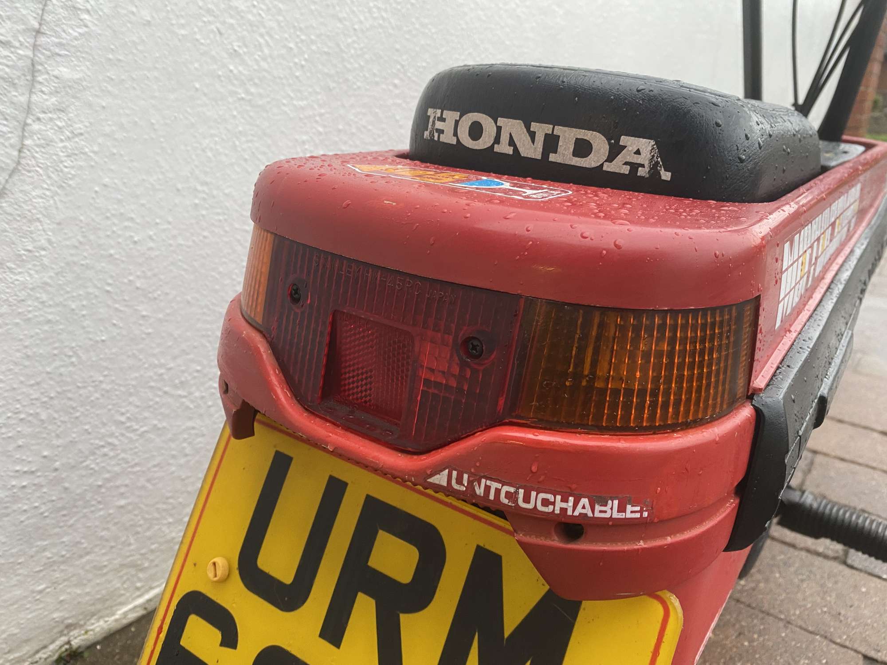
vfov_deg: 53.1
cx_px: 444
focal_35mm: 26
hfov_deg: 67.3
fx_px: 666
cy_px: 332
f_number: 1.8
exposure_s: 1/50
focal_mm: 4.25
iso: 125
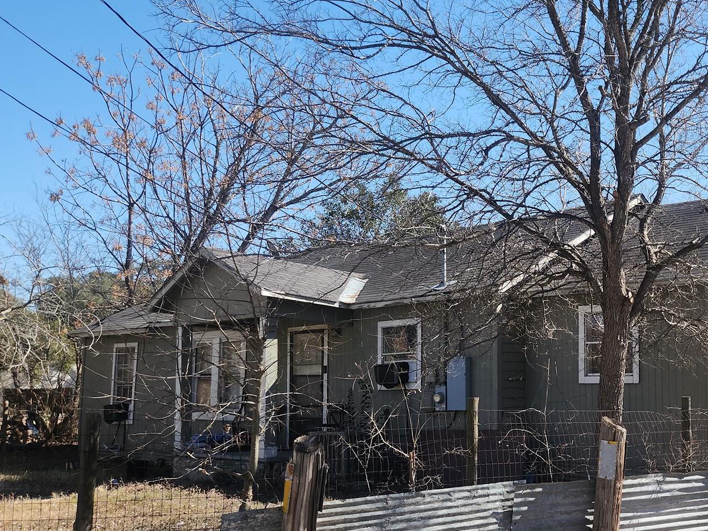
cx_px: 570
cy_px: 290
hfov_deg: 45.4
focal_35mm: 39
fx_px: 798
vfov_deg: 36.8
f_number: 1.8
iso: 20
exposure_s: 1/885
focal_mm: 5.4
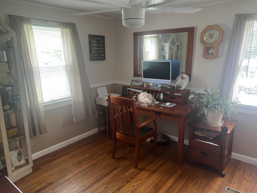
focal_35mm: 26
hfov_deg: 67.3
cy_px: 96
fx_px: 193
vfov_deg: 53.1
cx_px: 128
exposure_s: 1/86
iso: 125
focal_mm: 5.7
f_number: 1.5
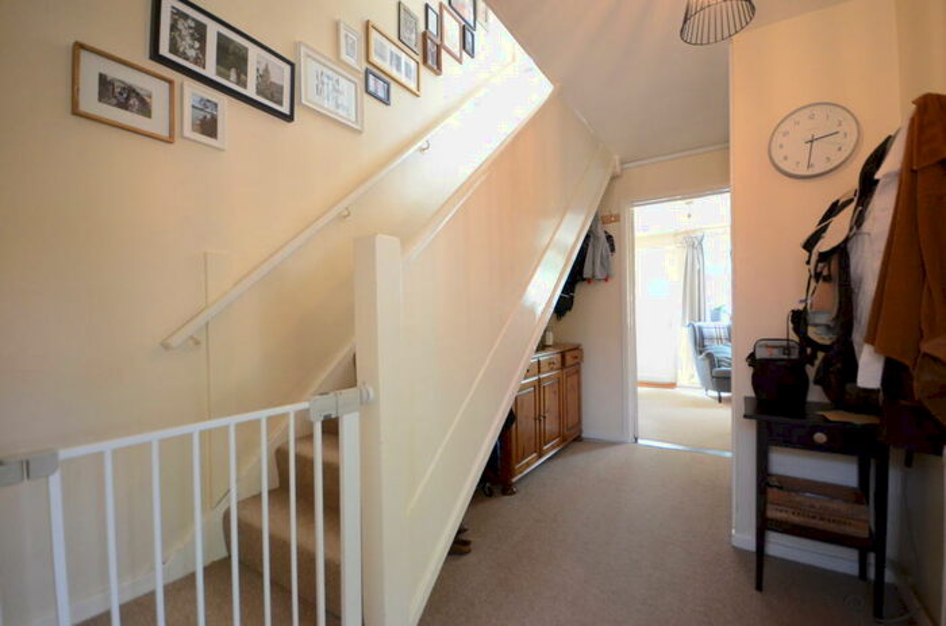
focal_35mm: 15
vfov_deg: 77.0
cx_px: 473
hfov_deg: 100.5
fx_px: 393
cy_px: 313
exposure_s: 1/100
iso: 2800
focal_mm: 10
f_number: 4
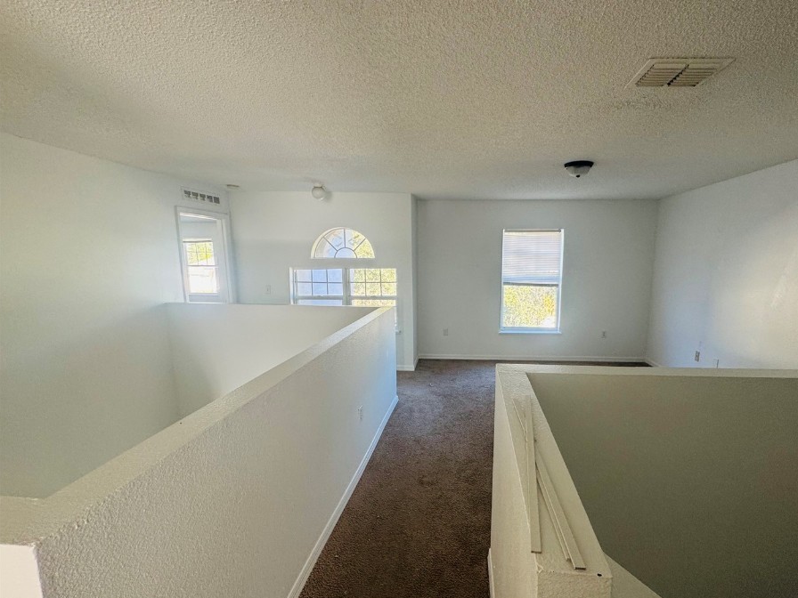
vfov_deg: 78.1
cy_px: 312
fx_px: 369
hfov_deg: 93.9
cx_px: 455
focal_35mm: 16
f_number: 2.2
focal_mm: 2.22
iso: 200
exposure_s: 1/99
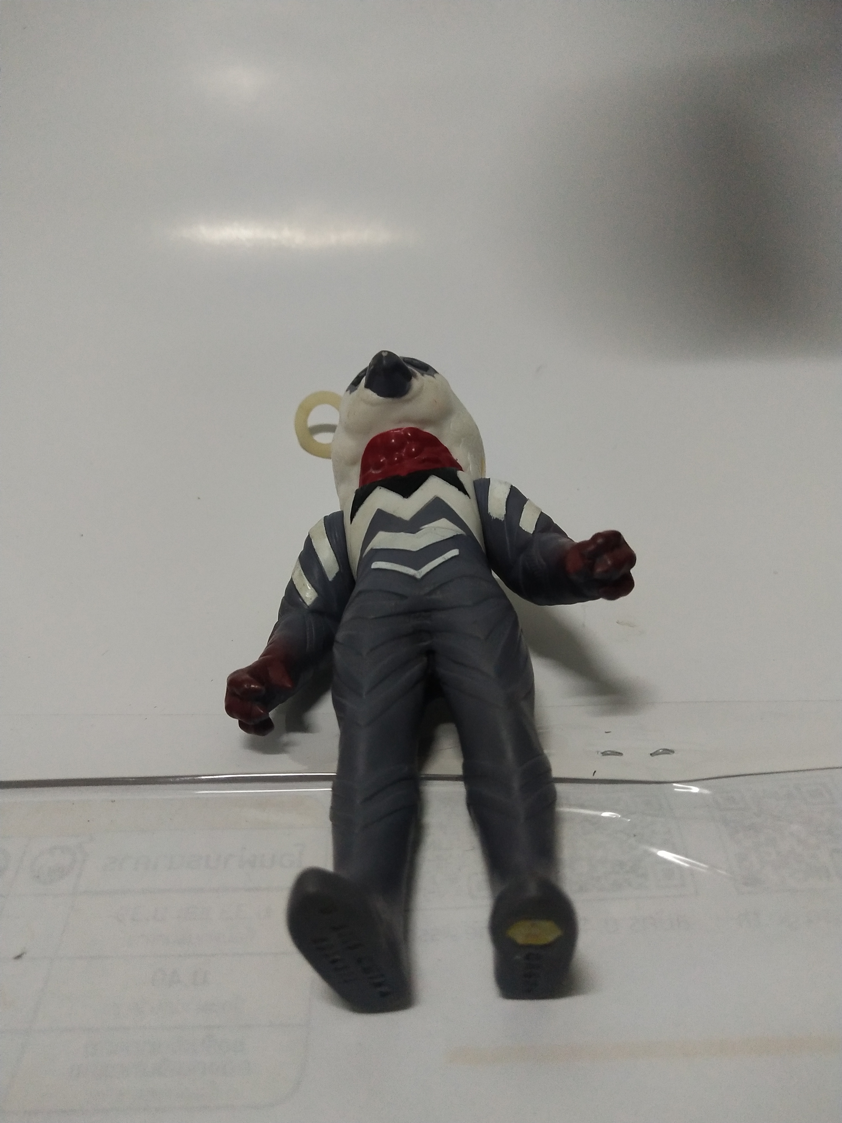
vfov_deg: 60.0
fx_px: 973
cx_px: 421
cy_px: 562
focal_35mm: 30
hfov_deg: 46.8
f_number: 1.8
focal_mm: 3.95
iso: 393
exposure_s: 1/50
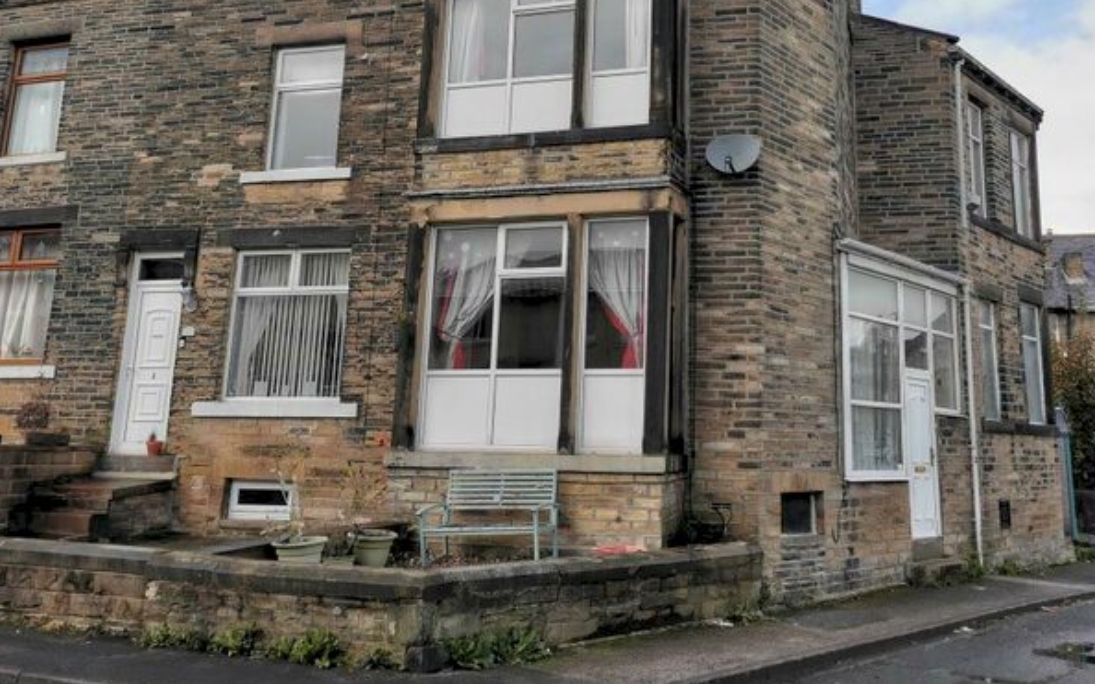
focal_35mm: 35
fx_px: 1044
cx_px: 625
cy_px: 206
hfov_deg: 55.1
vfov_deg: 35.7
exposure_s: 5
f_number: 1.6
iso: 50
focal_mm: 5.56
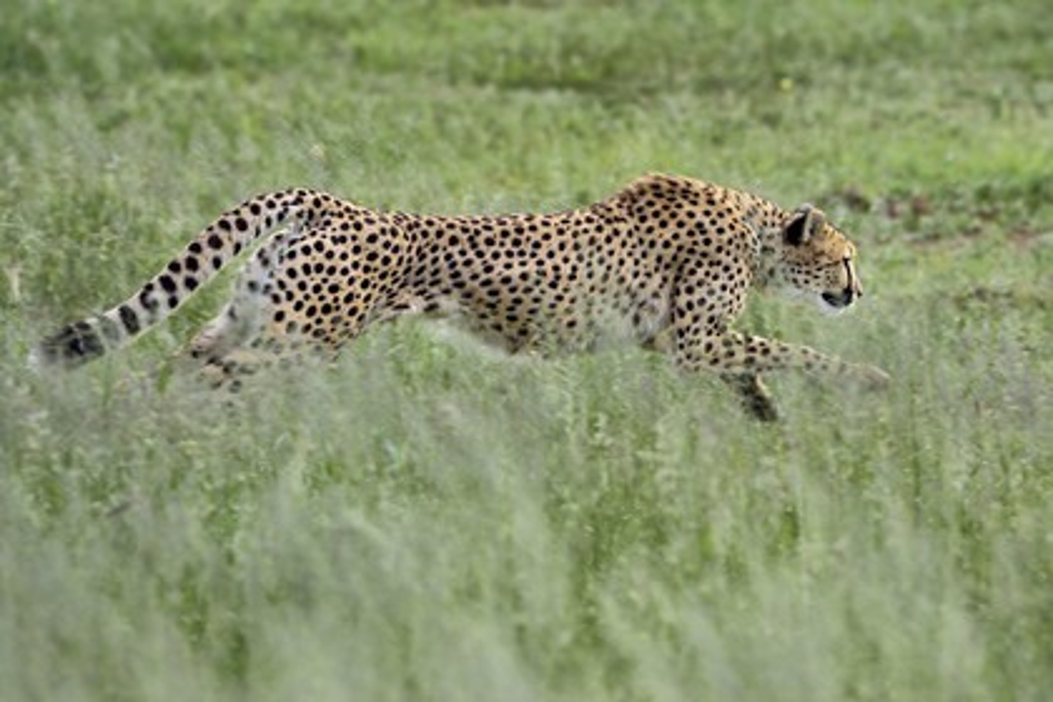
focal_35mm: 200
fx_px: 5850
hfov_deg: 10.3
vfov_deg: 6.9
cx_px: 526
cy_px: 351
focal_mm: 200
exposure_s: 1/1000
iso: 400
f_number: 5
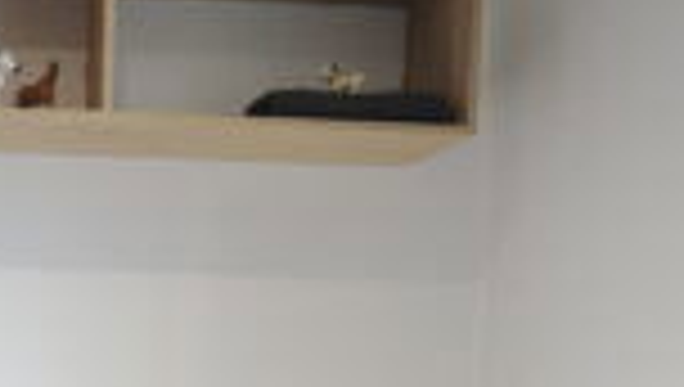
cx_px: 32
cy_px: 452
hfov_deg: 35.0
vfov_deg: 20.6
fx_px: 999
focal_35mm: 55
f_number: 3.2
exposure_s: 1/60
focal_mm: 14
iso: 640
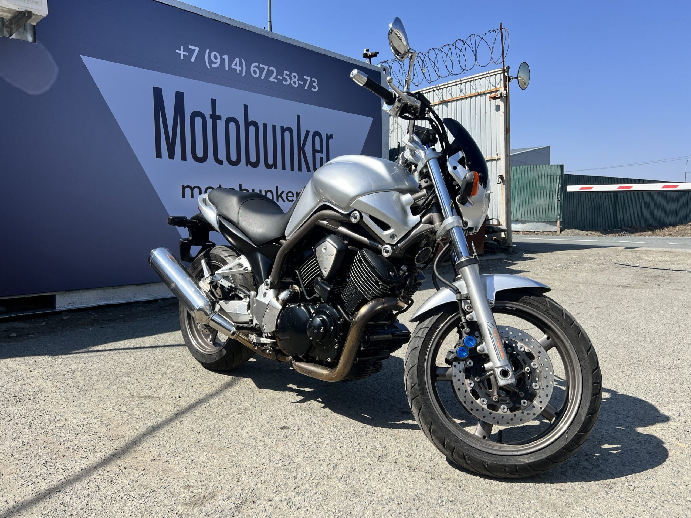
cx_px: 346
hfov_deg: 67.3
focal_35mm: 26
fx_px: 519
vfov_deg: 53.1
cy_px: 259
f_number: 1.5
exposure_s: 1/3077
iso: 50
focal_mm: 5.7
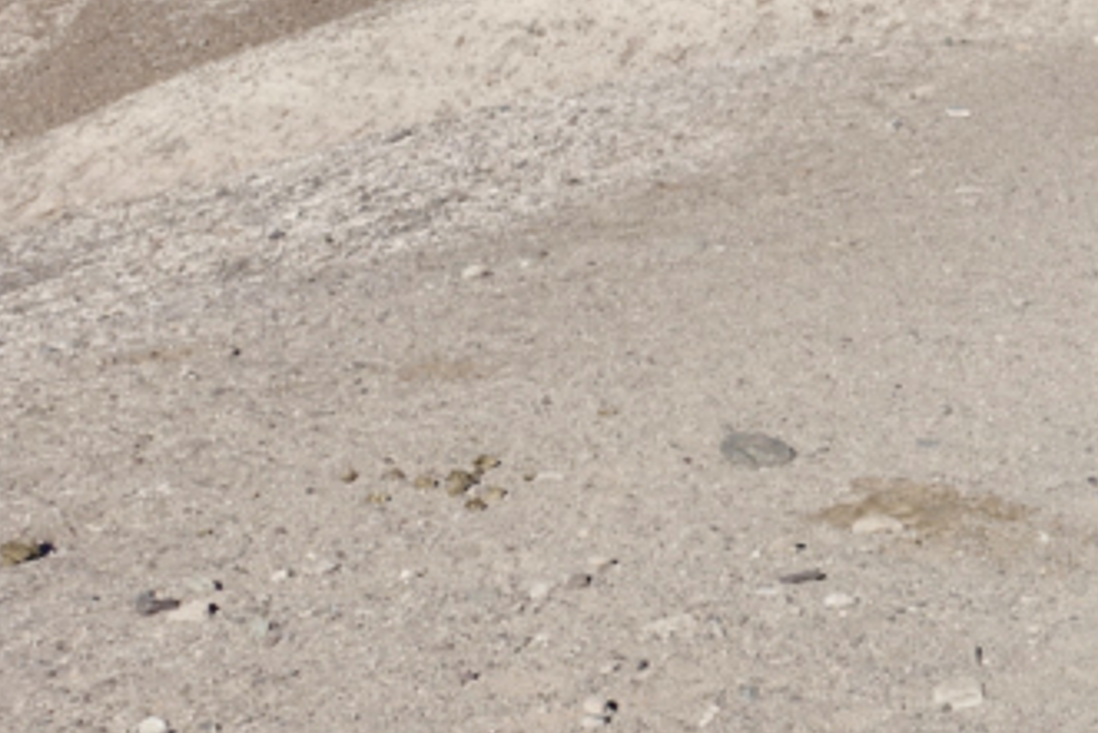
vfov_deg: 11.8
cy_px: -68
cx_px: 1499
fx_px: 3509
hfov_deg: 16.6
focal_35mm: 115
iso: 125
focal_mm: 13.53
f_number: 4
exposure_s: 1/200
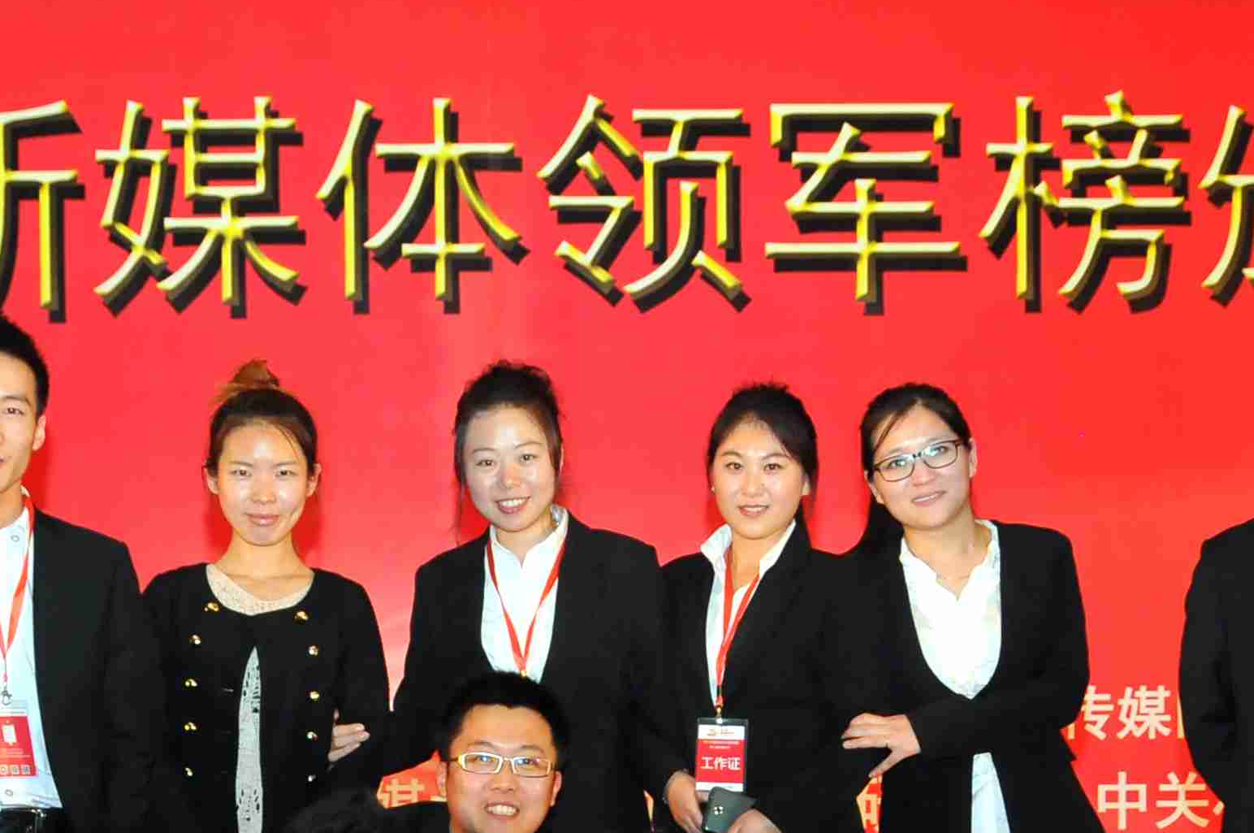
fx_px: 3479
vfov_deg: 13.3
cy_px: 1009
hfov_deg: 20.4
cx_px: 500
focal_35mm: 100
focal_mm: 24
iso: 800
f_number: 5.6
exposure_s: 1/80
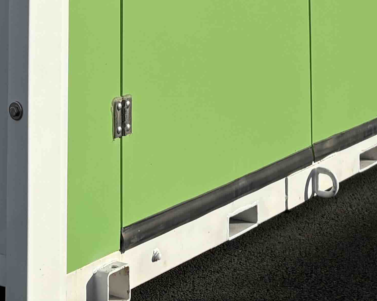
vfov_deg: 14.0
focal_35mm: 98
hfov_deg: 19.6
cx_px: 192
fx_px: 1093
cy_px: -239
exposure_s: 1/6993
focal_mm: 5.96
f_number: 1.6
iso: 50
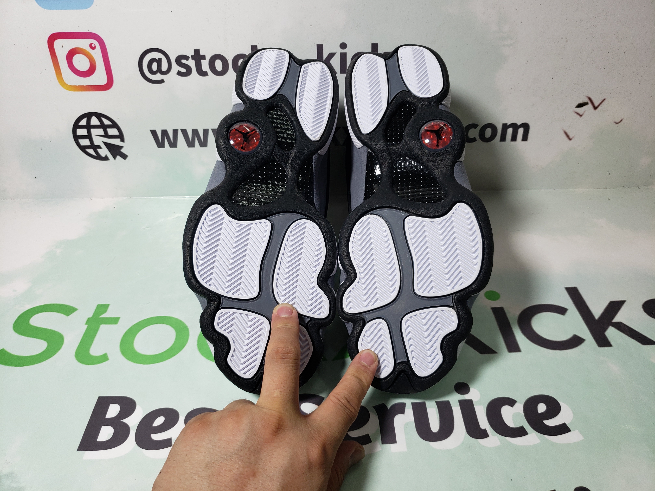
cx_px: 328
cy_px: 246
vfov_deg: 53.1
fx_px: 492
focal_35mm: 26
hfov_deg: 67.3
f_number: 1.5
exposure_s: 1/403
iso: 50
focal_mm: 4.3
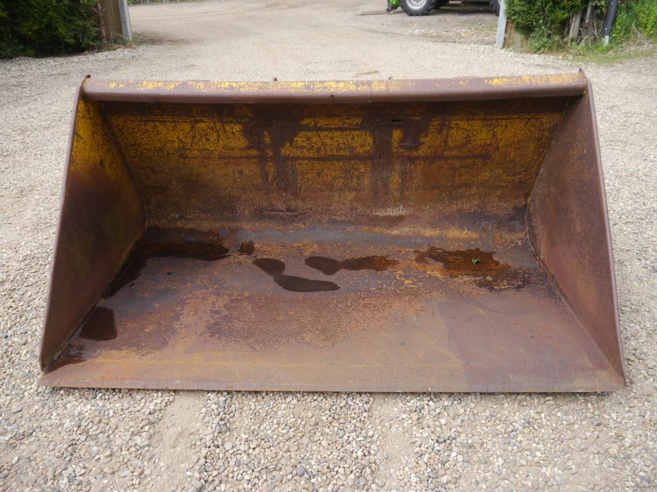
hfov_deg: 63.4
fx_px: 531
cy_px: 246
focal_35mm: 28
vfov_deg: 49.7
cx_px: 328
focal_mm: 14
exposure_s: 1/160
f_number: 4.5
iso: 160
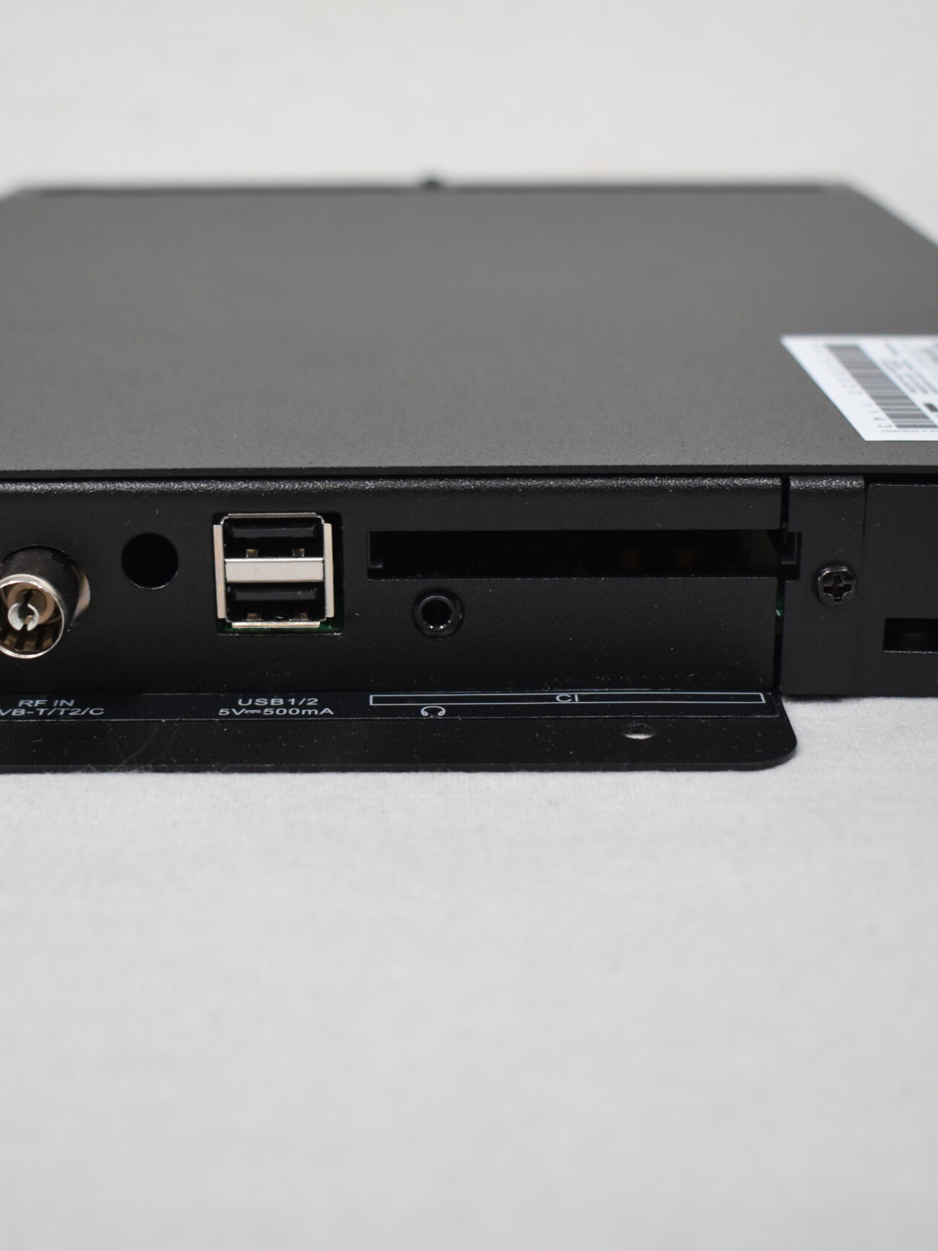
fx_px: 2122
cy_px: 624
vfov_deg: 32.8
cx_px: 398
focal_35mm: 59
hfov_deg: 24.9
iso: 800
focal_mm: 27
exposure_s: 1/160
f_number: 4
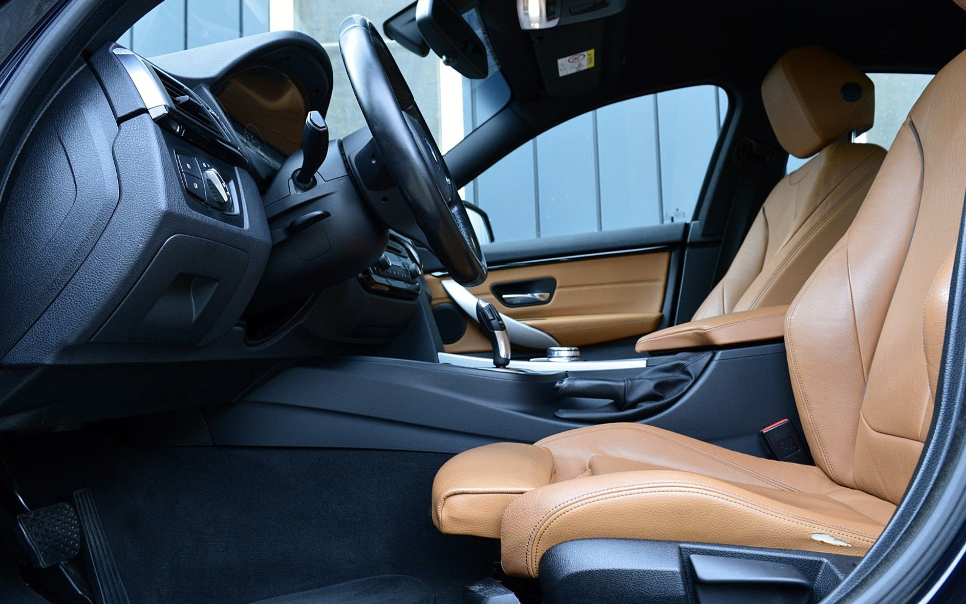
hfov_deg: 66.5
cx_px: 476
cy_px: 322
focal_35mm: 28
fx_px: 737
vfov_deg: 44.5
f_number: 5.6
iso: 800
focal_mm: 18
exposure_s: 1/60
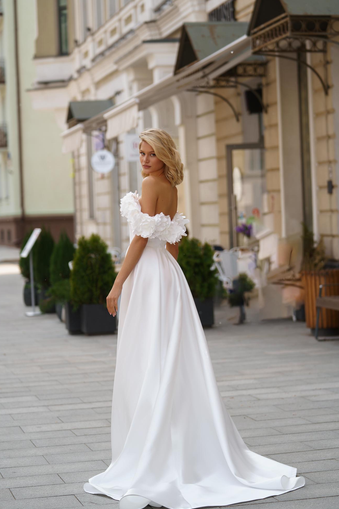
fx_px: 1300
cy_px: 254
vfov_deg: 22.1
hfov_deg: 14.9
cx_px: 166
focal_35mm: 92
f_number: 2.8
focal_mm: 90
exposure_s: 1/640
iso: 160
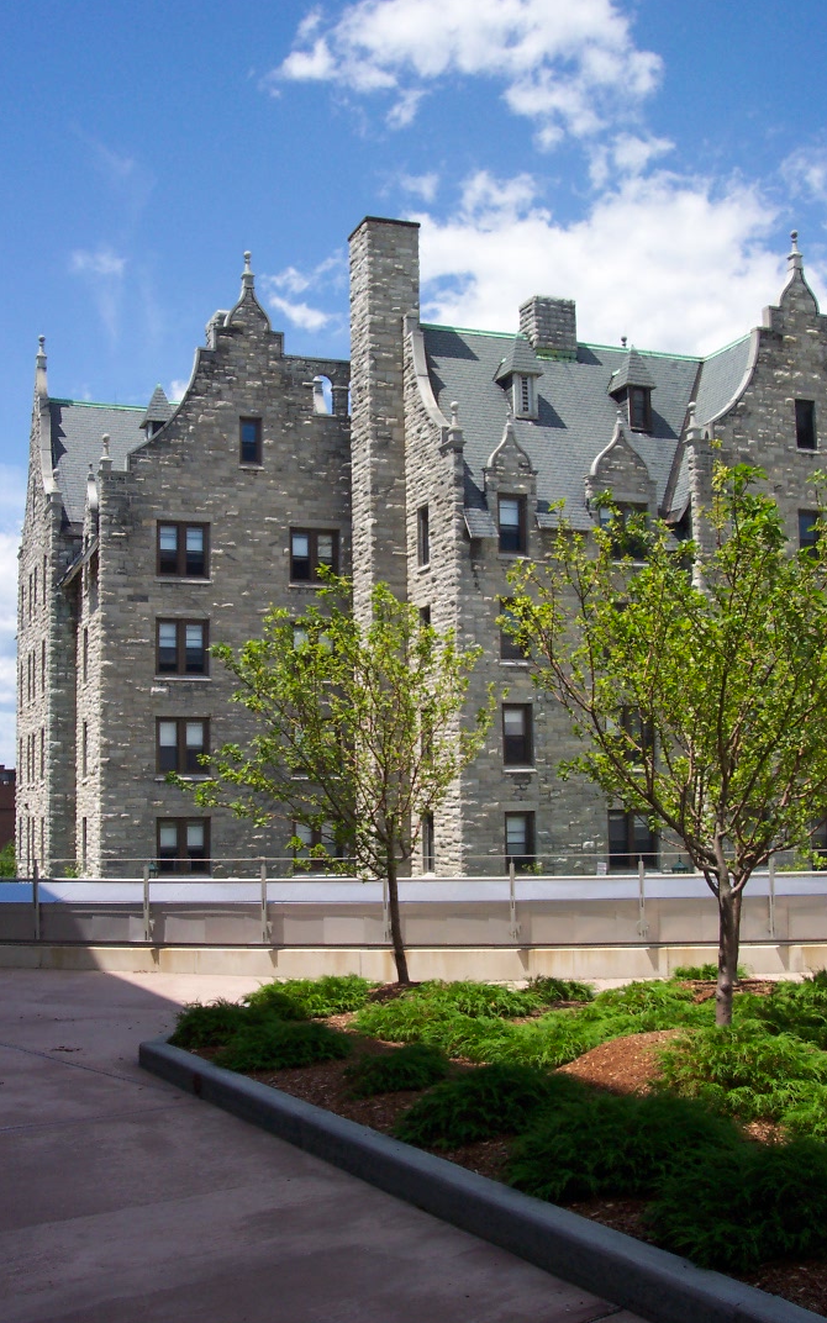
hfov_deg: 32.8
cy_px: 659
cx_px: 400
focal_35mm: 39
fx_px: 1406
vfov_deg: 50.4
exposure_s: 1/700
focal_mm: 8
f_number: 4.8
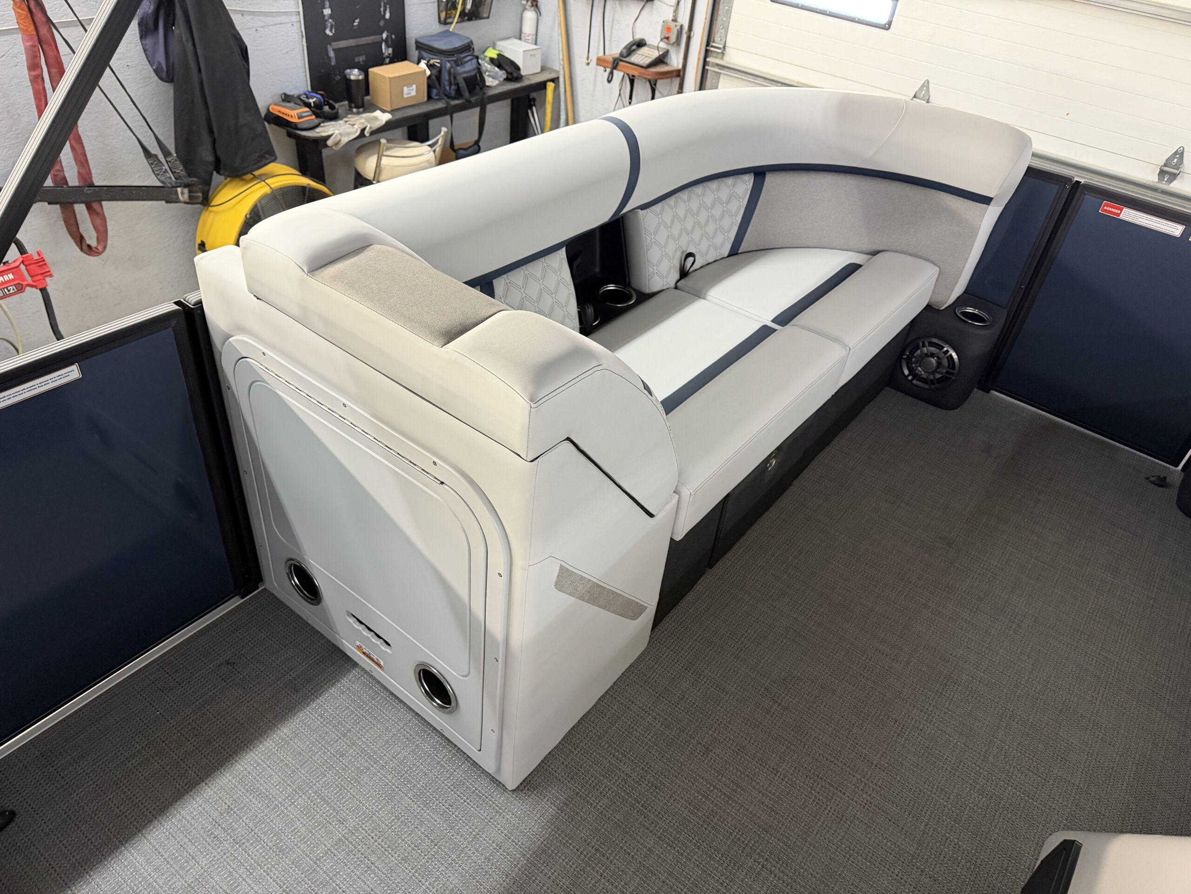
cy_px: 447
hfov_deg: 71.6
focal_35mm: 24
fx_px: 826
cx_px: 596
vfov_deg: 56.8
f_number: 1.78
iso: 320
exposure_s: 1/60
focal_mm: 6.76
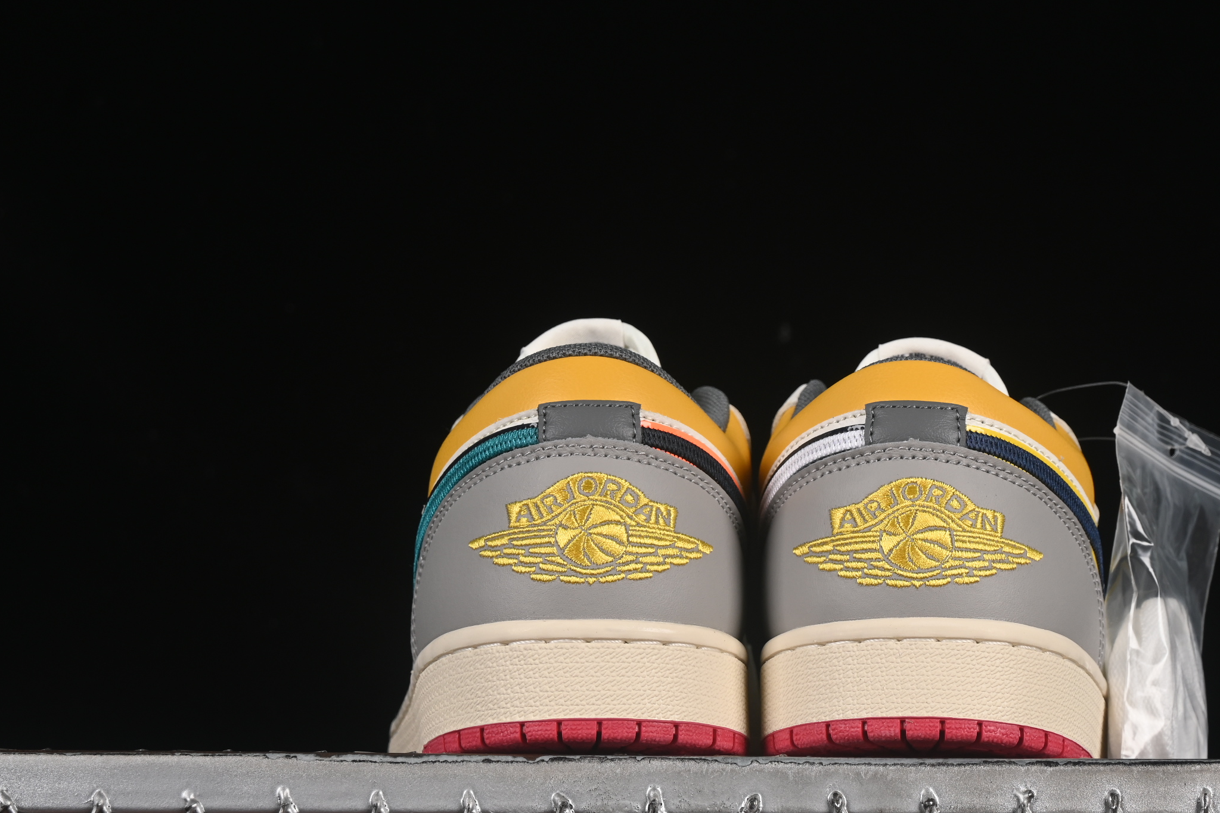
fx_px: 3457
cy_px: 413
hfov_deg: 20.0
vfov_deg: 13.4
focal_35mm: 102
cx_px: 804
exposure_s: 1/80
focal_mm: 50
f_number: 8
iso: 160
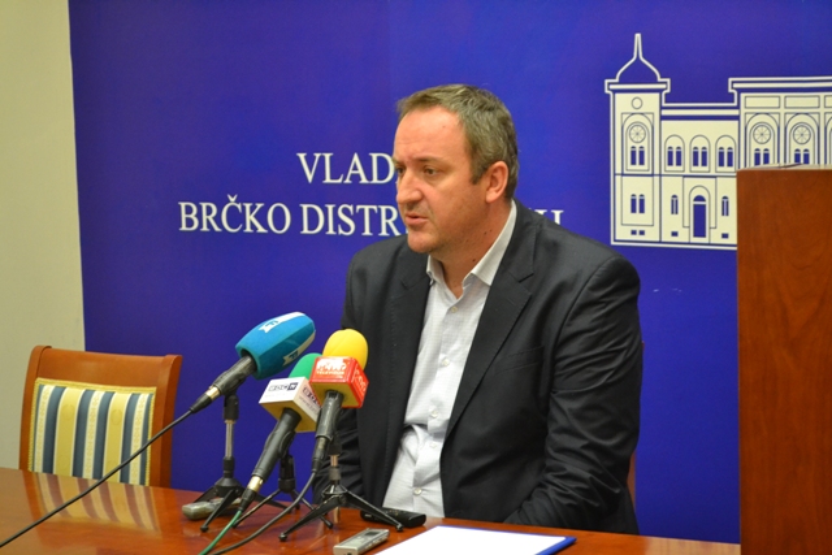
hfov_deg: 24.6
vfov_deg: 16.6
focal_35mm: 82
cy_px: 278
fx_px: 1907
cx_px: 416
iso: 2500
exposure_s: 1/60
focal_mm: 55
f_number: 5.6
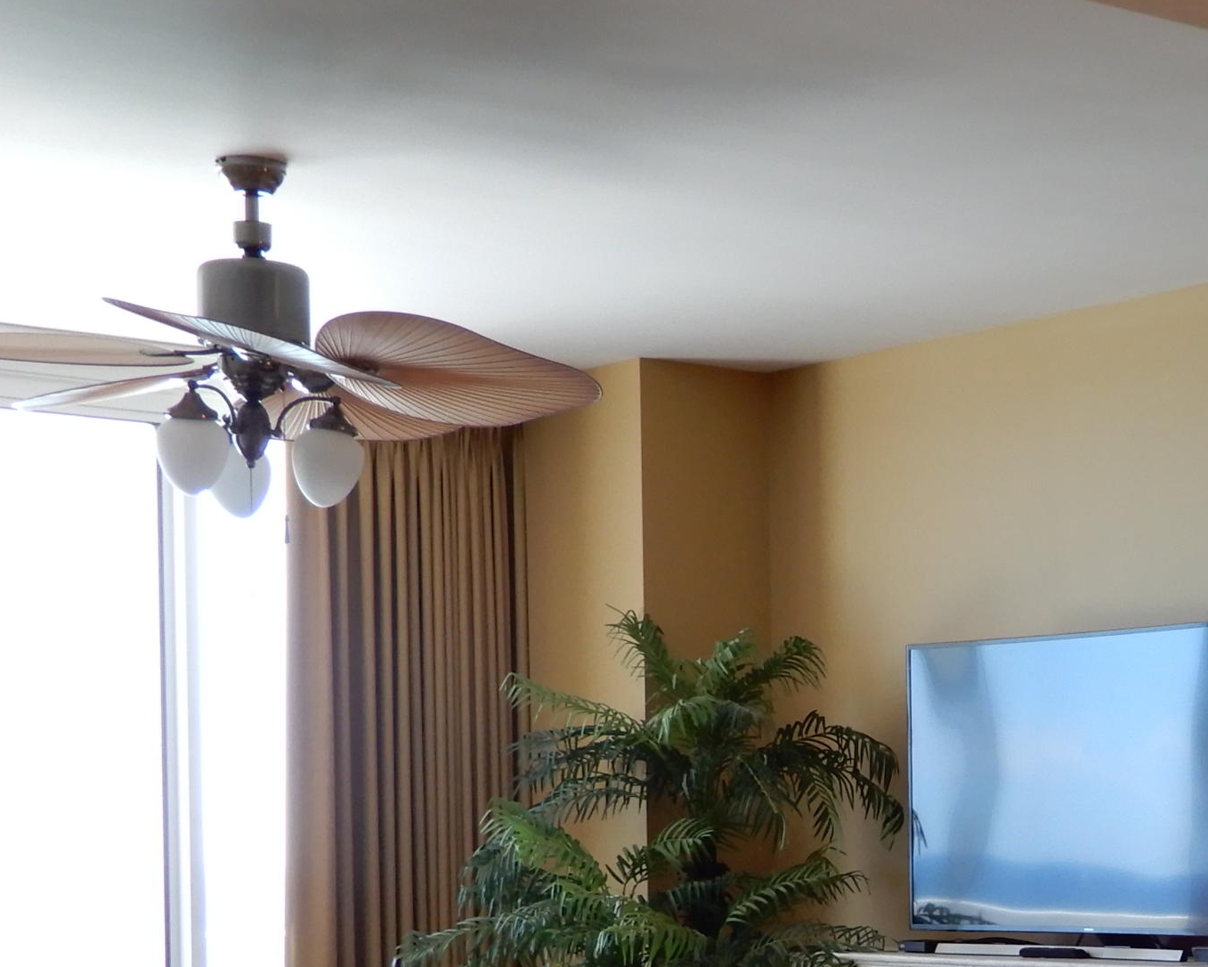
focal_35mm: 82
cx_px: 1244
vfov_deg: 18.3
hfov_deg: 22.3
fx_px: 2932
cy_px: 947
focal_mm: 6.8
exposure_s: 1/30
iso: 200
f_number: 4
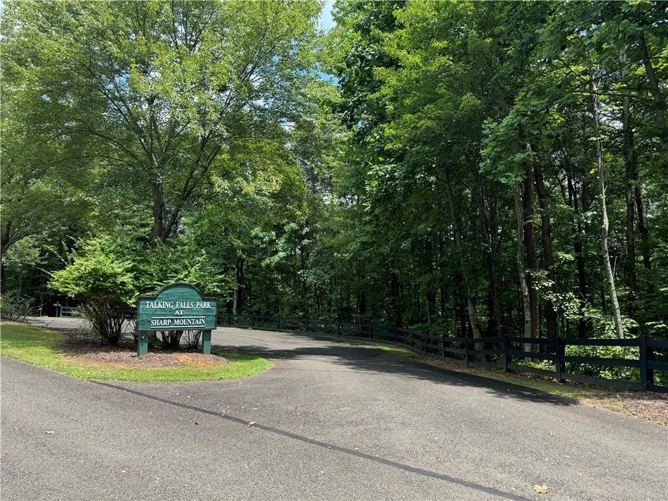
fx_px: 463
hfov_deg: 71.6
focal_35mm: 24
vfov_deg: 56.8
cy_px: 250
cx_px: 334
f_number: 1.78
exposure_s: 1/1010
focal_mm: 6.76
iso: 80
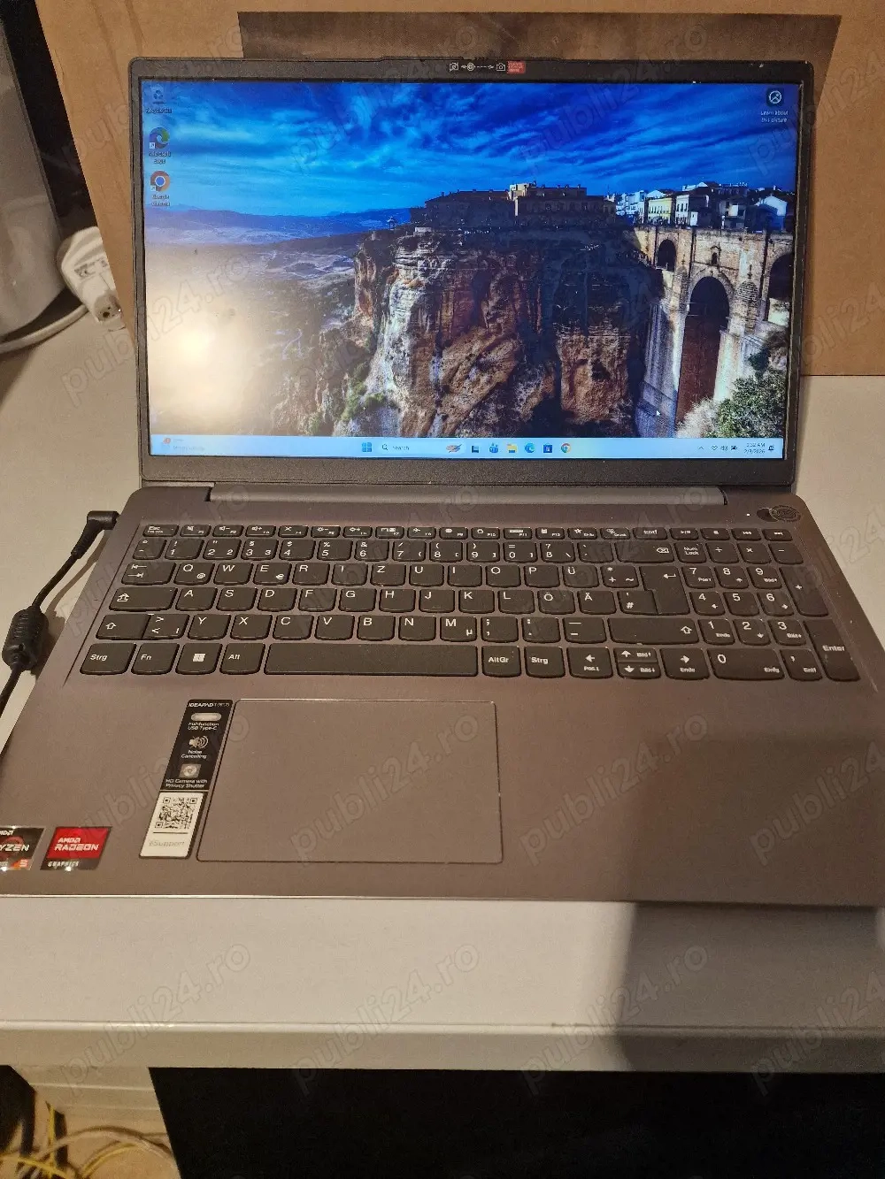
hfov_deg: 58.9
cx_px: 442
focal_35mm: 23
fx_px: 784
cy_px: 590
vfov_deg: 73.9
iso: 500
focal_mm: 6.4
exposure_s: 1/100
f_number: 1.8
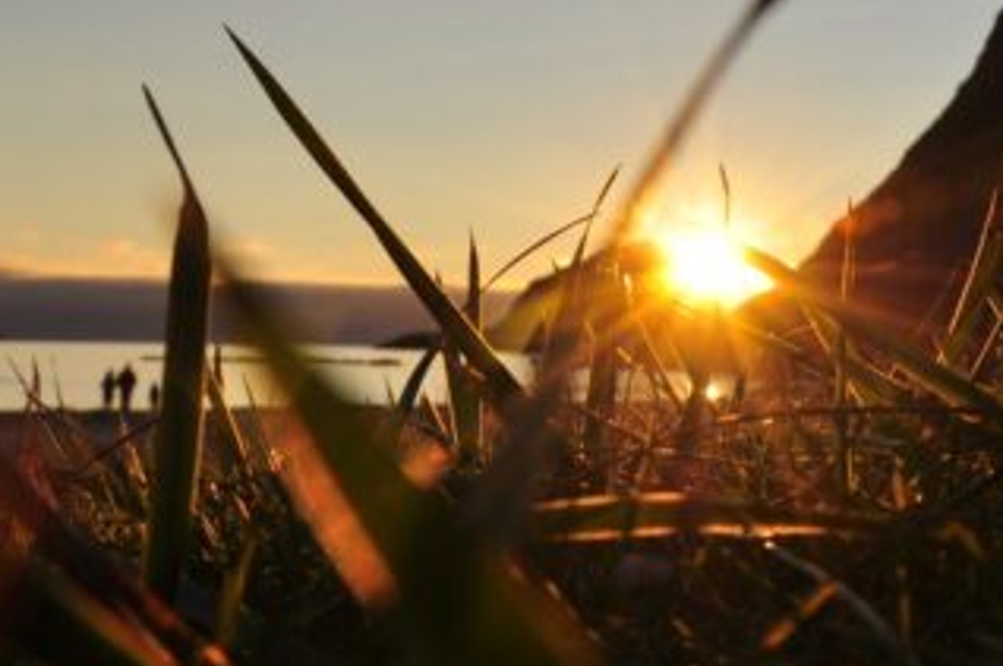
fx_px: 1892
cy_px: 152
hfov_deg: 28.0
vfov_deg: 19.8
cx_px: 997
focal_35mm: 68
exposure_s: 1/500
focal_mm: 18
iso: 200
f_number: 11
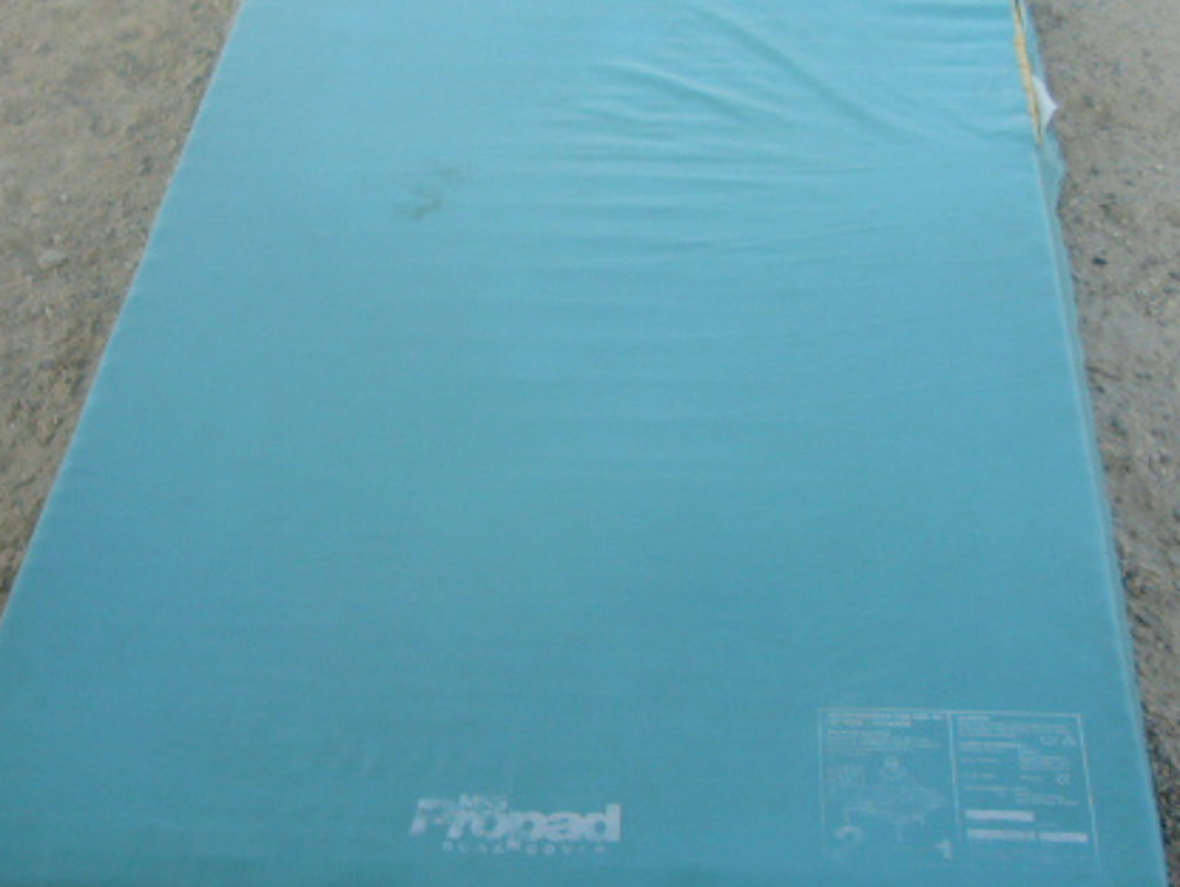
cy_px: 372
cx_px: 640
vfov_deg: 25.7
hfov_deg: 33.7
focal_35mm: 57
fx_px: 1945
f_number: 2.8
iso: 80
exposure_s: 1/200
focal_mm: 4.6
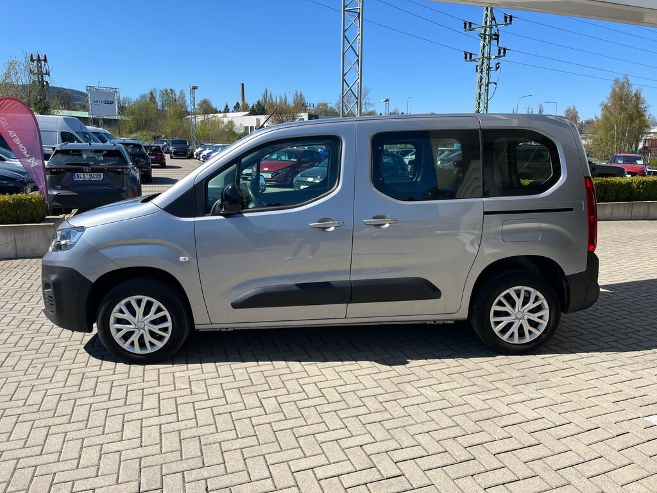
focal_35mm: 26
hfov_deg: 67.3
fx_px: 493
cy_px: 246
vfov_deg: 53.1
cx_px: 328
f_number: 1.6
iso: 50
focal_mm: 5.1
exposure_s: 1/2688
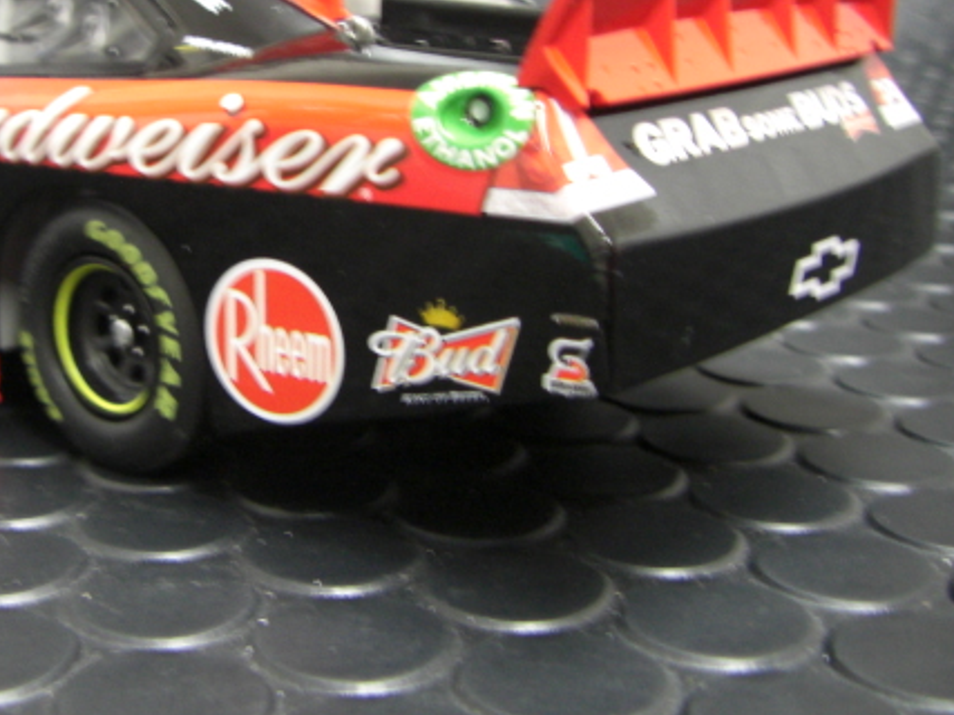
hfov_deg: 33.2
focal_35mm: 57
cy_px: 244
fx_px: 1570
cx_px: 246
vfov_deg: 25.5
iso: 200
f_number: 3.4
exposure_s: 1/8
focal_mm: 6.3
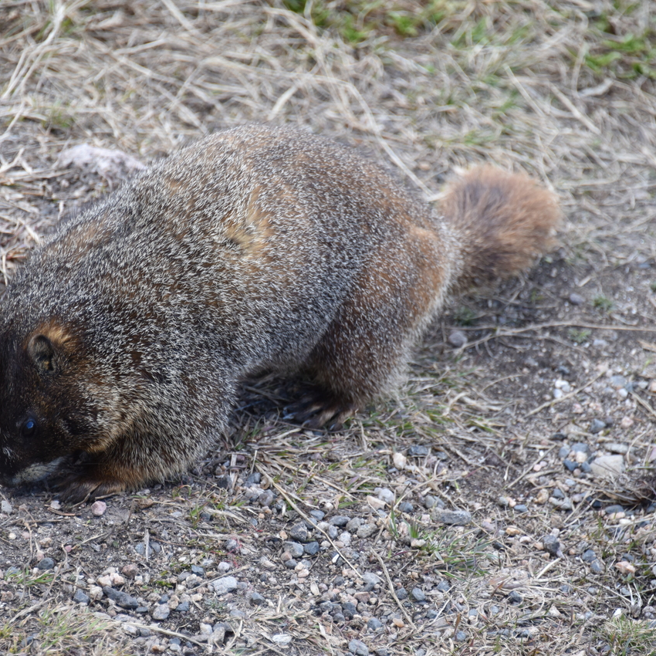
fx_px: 8233
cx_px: 297
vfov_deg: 4.6
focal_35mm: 384
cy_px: 328
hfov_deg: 4.6
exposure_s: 1/640
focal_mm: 300
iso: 1000
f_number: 5.6
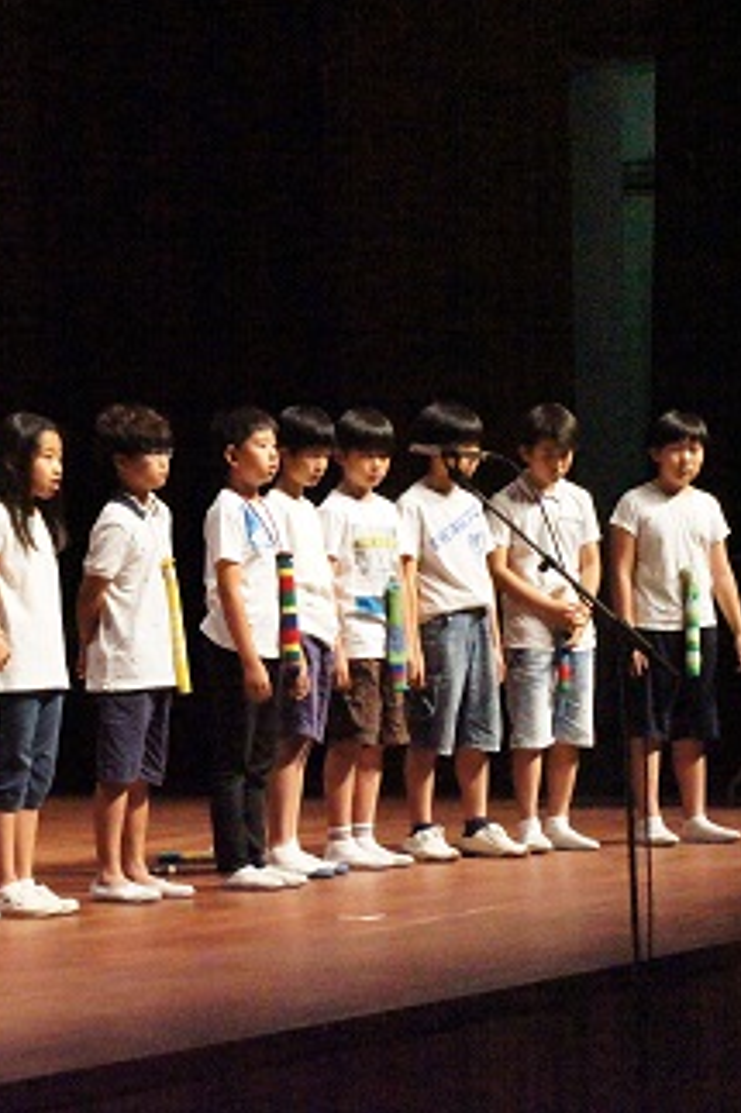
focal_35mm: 137
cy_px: 553
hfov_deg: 9.9
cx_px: 24
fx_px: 4234
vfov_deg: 15.0
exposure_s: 1/200
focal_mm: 60
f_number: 13
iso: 12800
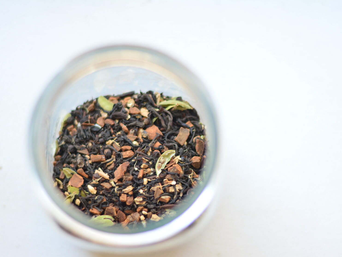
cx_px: 203
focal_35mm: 100
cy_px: 157
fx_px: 988
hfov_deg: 19.6
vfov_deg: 14.8
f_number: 1.8
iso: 800
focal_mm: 50
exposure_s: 1/250
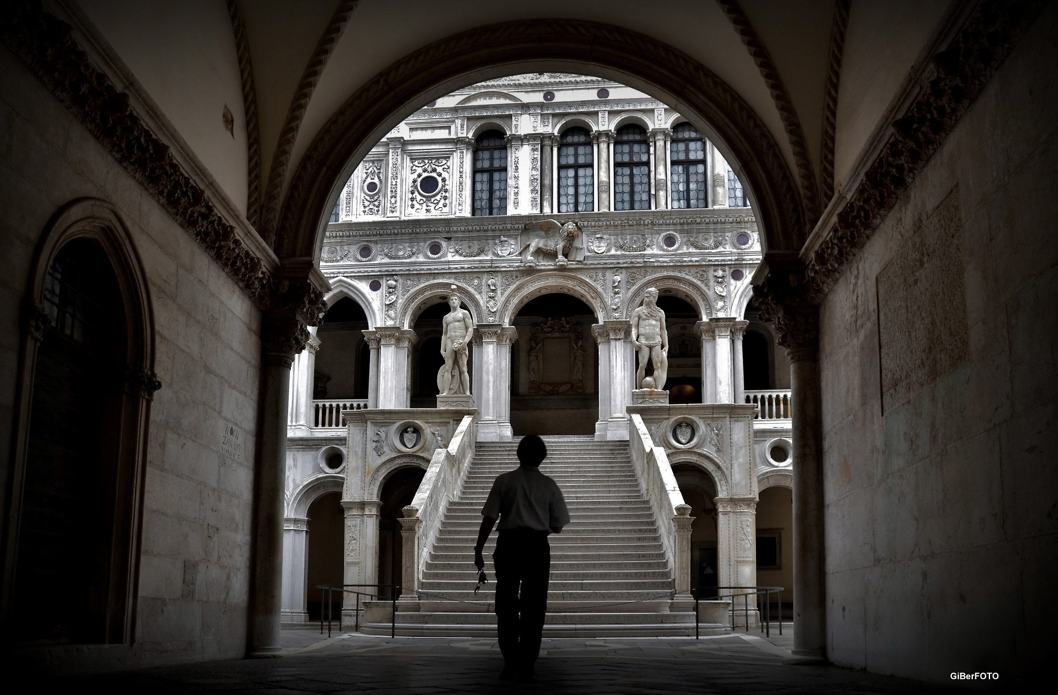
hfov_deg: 67.6
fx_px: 790
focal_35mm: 27
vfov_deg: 47.5
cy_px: 348
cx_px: 529
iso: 400
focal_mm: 18
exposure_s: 1/30
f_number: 9
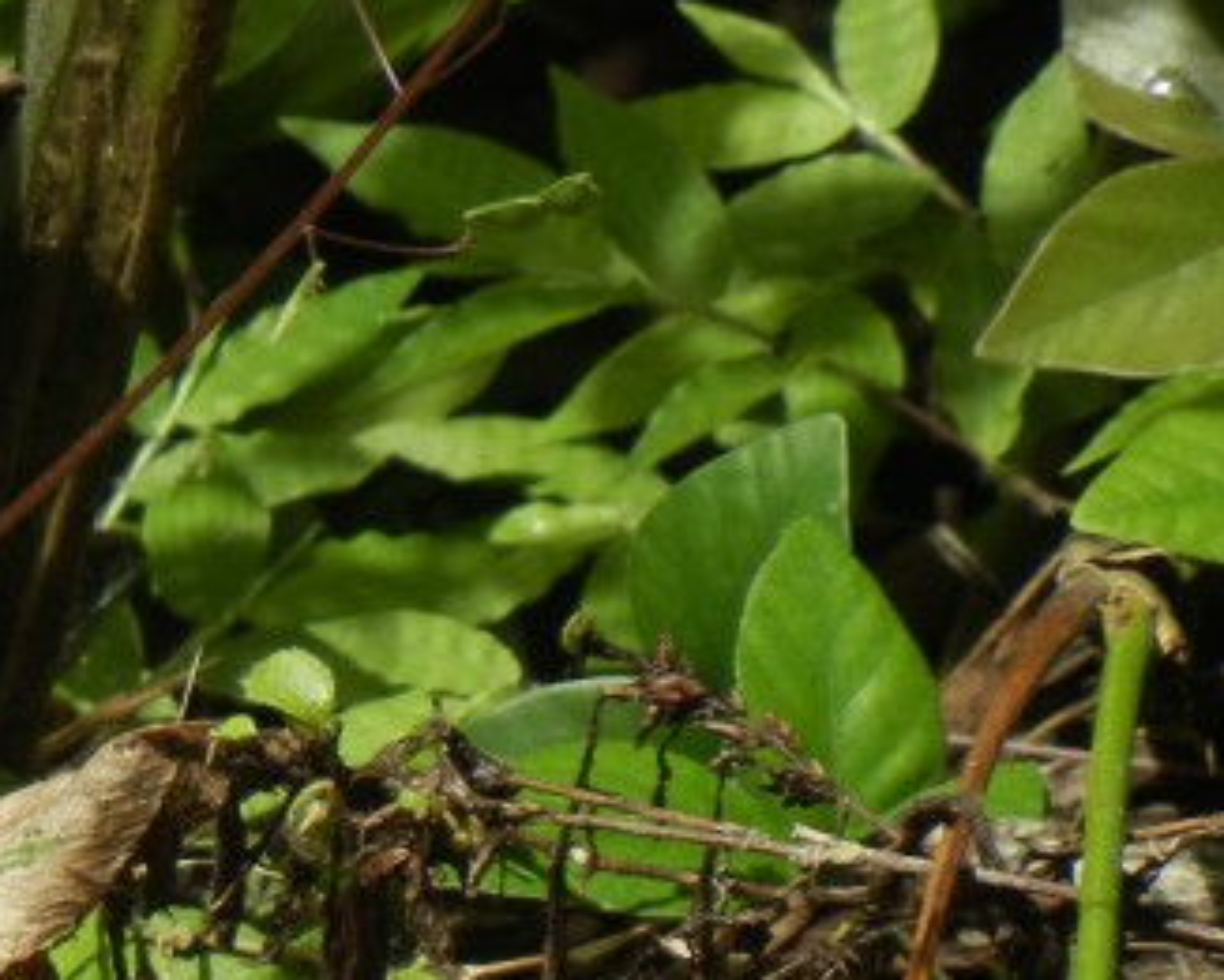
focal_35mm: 534
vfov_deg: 2.9
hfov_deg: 3.6
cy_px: 1138
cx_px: -665
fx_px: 19350
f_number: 4.6
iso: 160
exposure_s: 1/502
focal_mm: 31.4
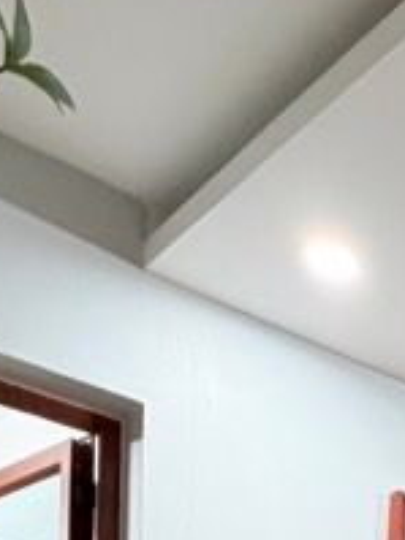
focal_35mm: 72
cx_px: 655
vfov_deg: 20.0
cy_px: 963
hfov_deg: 17.7
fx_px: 1124
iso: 160
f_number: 2.2
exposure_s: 1/50
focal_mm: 2.22
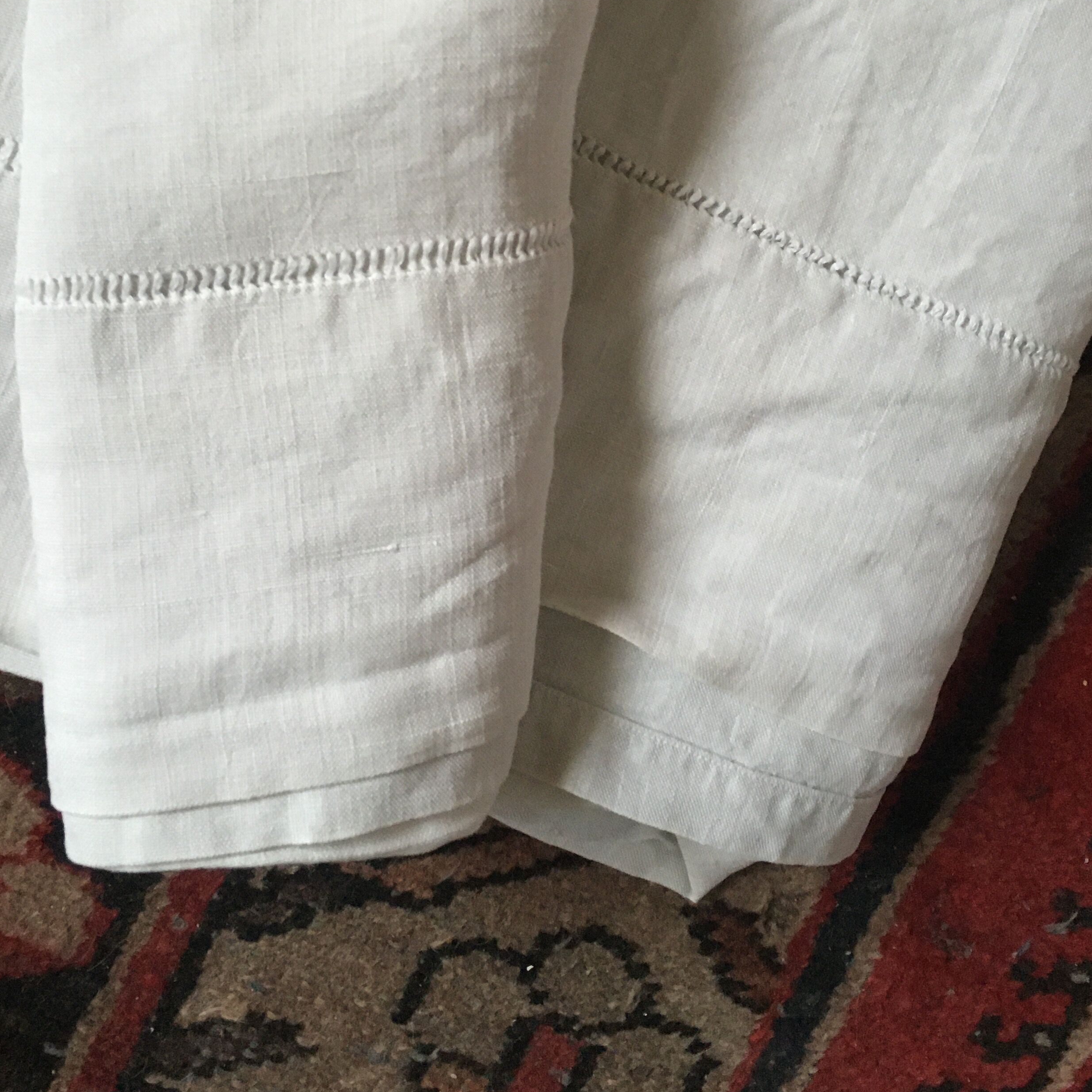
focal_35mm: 42
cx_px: 485
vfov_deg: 38.9
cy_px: 264
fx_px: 1499
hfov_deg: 40.0
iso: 200
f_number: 2.2
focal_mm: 4.15
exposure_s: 1/33
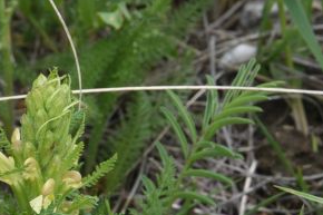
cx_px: -96
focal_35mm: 251
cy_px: 286
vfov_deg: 5.4
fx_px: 2251
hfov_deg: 8.1
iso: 200
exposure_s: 1/100
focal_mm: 56
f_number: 13
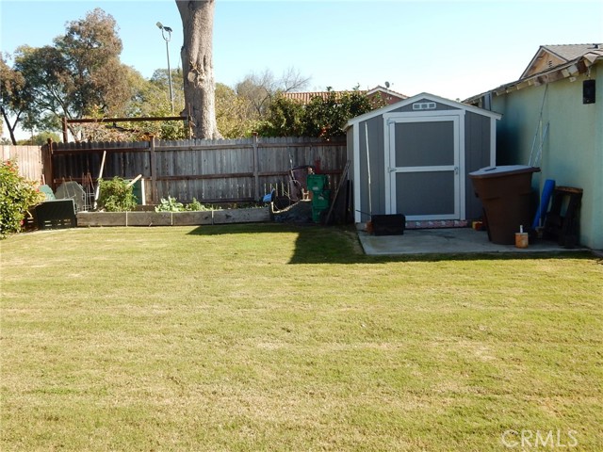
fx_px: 627
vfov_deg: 39.7
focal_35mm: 36
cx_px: 302
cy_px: 226
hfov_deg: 51.4
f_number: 4
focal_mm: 6.4
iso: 125
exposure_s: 1/400
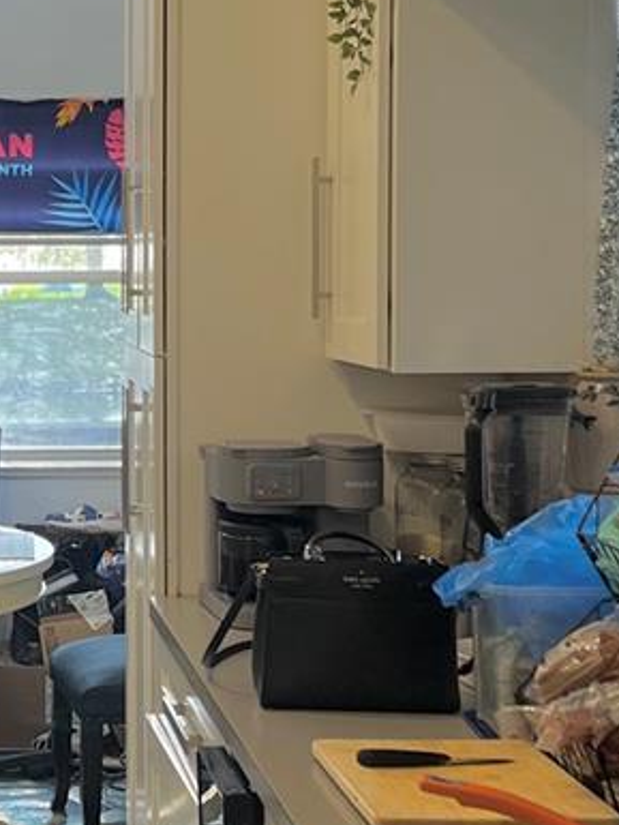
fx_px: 1930
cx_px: -81
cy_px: 326
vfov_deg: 24.1
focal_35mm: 81
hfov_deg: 17.5
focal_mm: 5.7
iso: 125
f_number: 1.5
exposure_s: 1/120
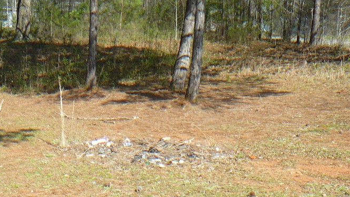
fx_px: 547
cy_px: 148
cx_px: 147
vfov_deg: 20.2
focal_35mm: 59
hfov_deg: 35.4
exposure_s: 1/500
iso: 80
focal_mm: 5.2
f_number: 2.8
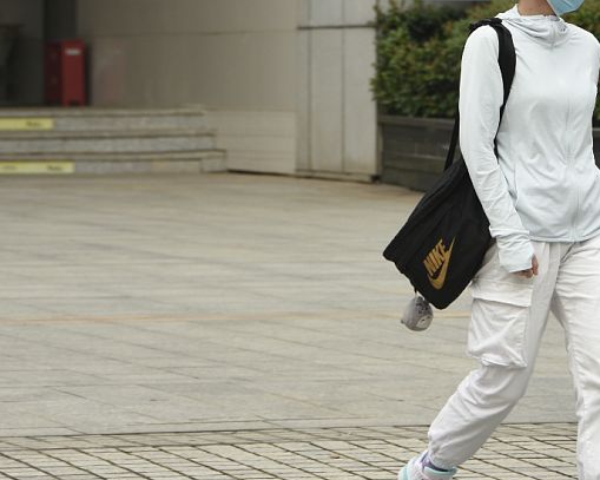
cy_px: 74
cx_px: 556
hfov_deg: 6.1
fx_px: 5594
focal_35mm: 315
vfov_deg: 4.9
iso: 100
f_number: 6.3
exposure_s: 1/200
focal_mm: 95
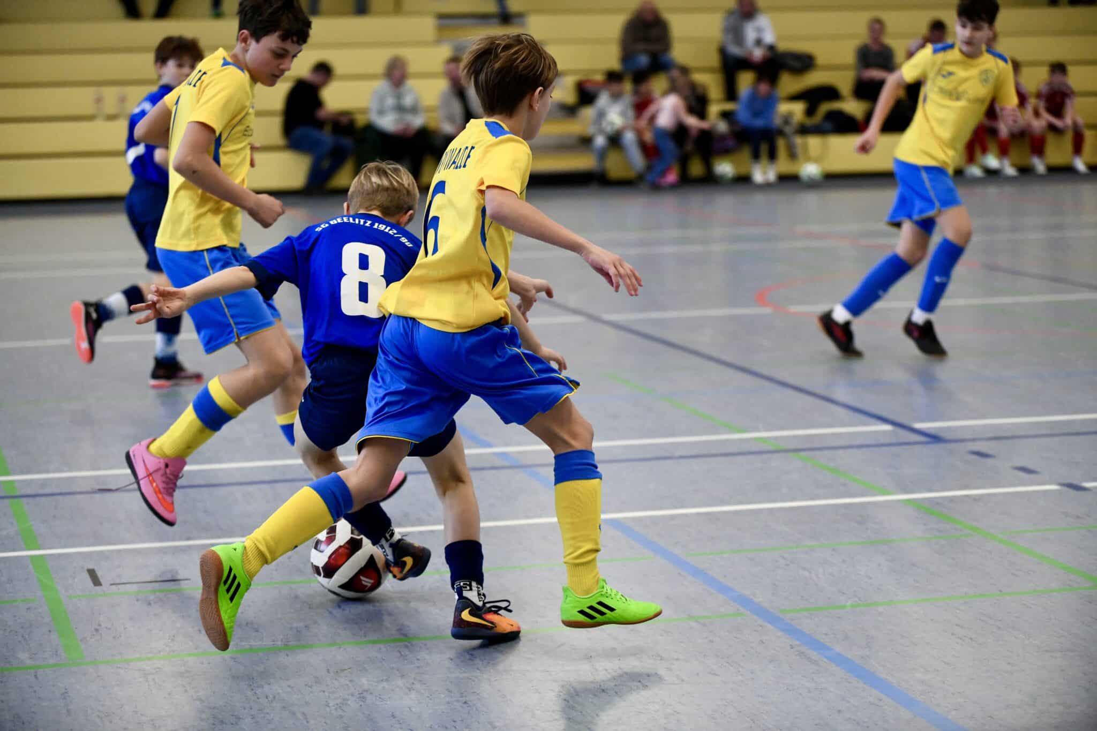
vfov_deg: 15.2
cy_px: 366
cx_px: 548
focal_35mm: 90
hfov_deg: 22.6
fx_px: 2742
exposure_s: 1/1250
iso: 5000
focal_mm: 90
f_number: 2.8
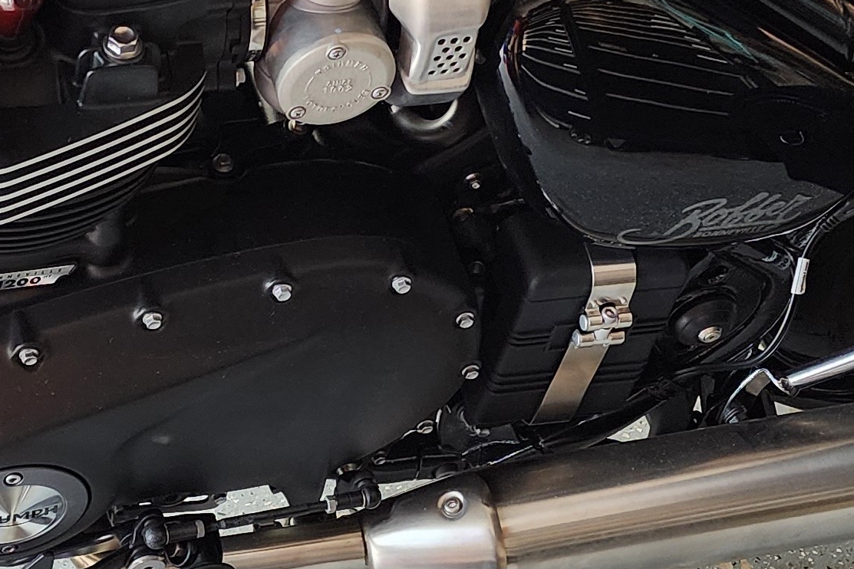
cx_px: 216
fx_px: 2040
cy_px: 273
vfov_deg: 15.9
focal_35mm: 86
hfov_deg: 23.4
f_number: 1.8
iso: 500
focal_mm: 6.4
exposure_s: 1/40
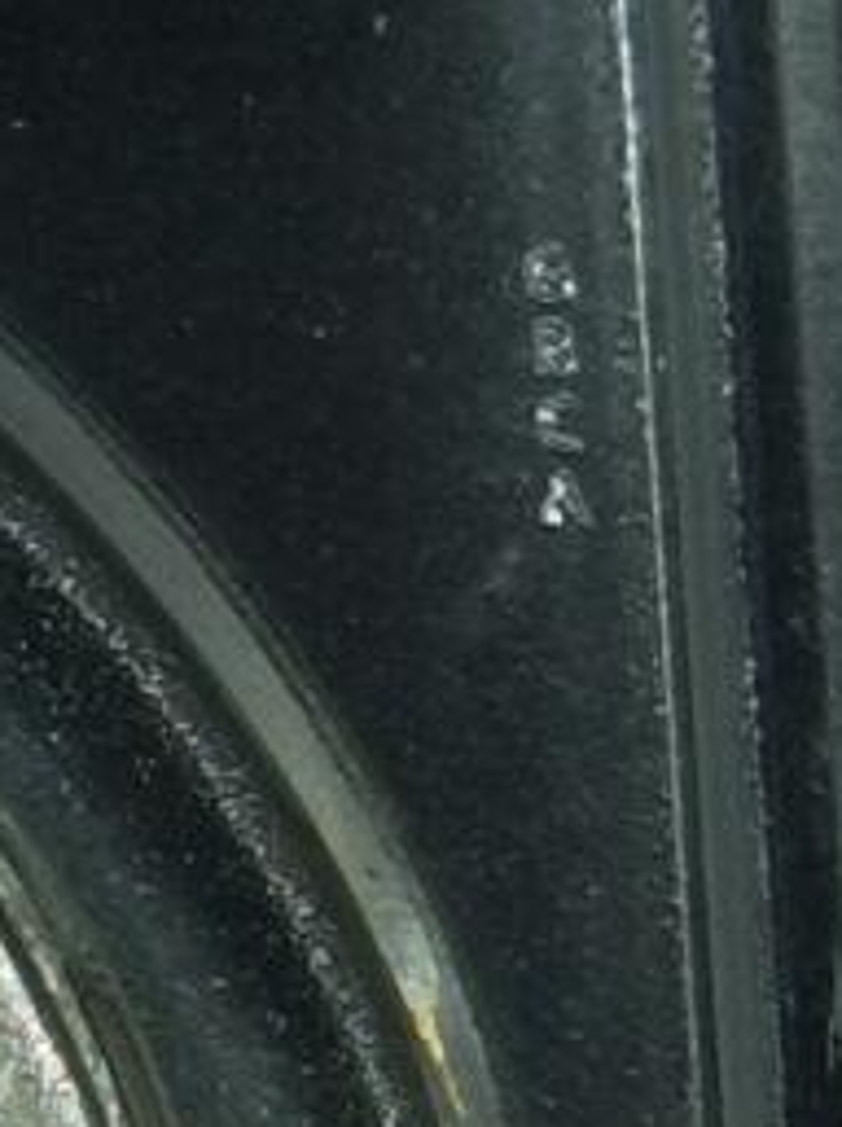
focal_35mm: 435
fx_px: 14143
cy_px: 636
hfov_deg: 3.4
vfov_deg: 4.6
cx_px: -1123
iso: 50
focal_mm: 6.67
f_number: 1.9
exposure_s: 1/134
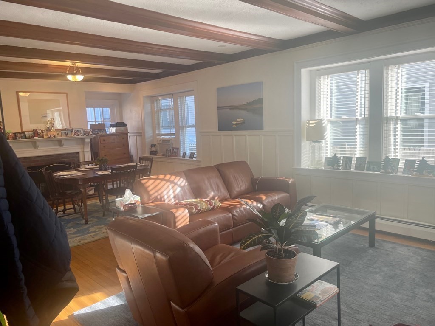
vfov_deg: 53.1
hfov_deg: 67.3
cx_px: 218
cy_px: 163
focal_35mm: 26
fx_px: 327
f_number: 1.6
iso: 40
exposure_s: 1/121
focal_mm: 4.2
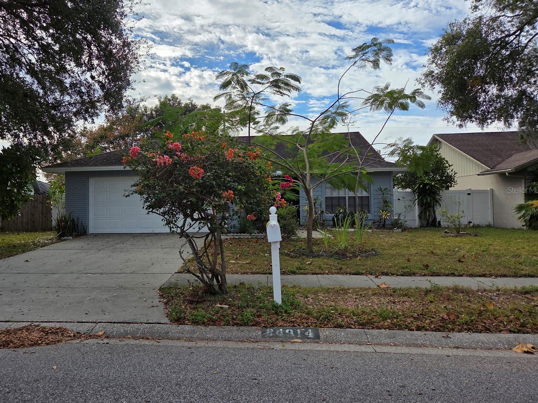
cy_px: 190
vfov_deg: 51.3
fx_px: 420
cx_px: 229
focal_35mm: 27
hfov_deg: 65.0
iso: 80
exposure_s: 1/7891
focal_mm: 5.4
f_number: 1.8
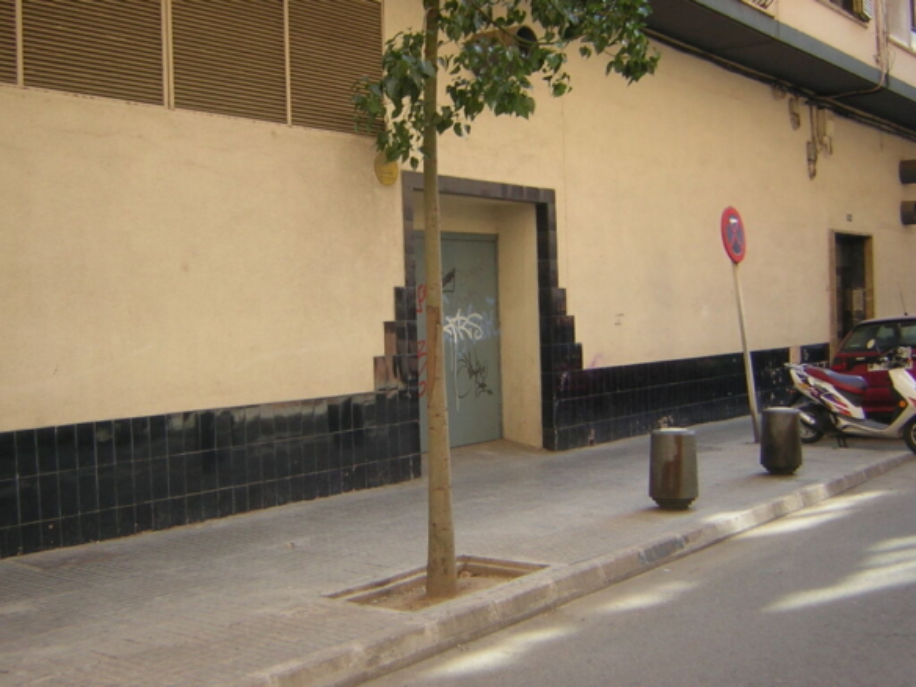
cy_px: 344
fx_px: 1138
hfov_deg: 43.9
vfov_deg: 33.6
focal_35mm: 43
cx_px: 458
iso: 50
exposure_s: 1/151
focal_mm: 5.6
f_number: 2.8
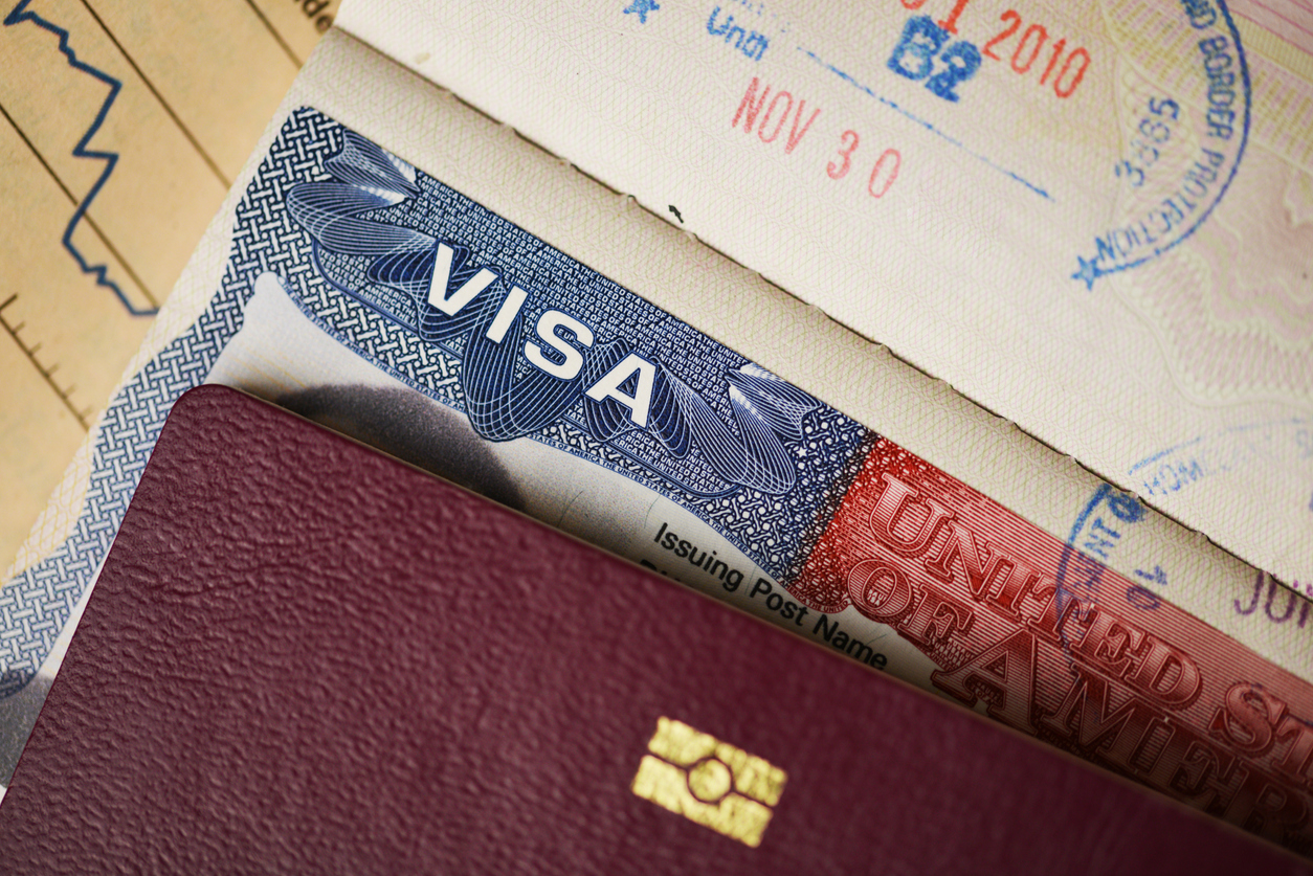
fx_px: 3831
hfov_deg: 19.4
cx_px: 656
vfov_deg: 13.1
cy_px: 438
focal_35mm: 105
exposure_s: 1/400
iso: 250
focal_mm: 105
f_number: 4
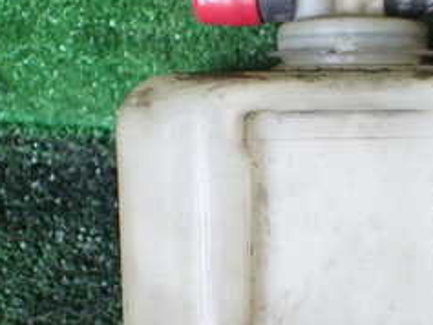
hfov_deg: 25.2
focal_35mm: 76
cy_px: 184
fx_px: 951
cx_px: 351
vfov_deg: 19.4
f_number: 2.3
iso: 320
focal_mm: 5.4
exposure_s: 1/125
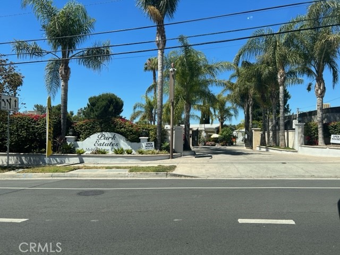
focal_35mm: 26
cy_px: 128
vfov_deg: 53.1
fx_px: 255
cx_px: 170
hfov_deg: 67.3
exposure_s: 1/2762
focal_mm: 5.7
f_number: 1.5
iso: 50
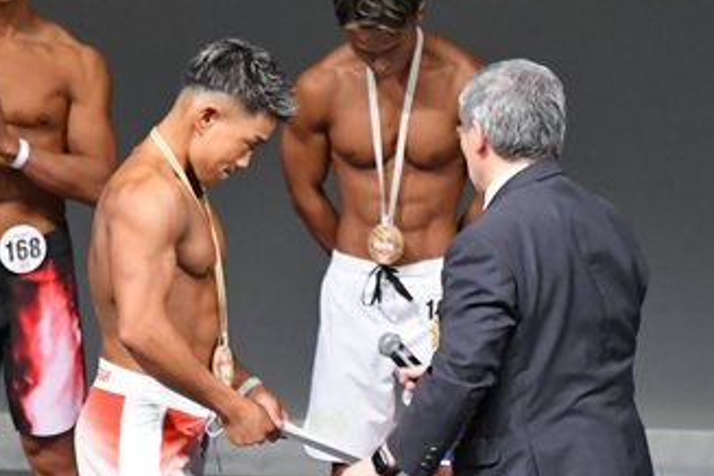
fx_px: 14795
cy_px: 393
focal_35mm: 746
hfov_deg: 2.8
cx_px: 516
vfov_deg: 1.8
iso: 5000
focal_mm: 210
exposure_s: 1/400
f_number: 5.6
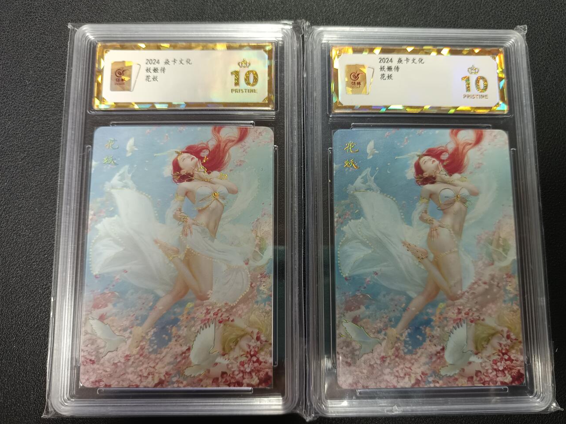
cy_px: 206
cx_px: 297
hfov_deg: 67.3
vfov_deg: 53.1
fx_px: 425
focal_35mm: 26
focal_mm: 5.31
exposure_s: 1/50
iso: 884
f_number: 1.7
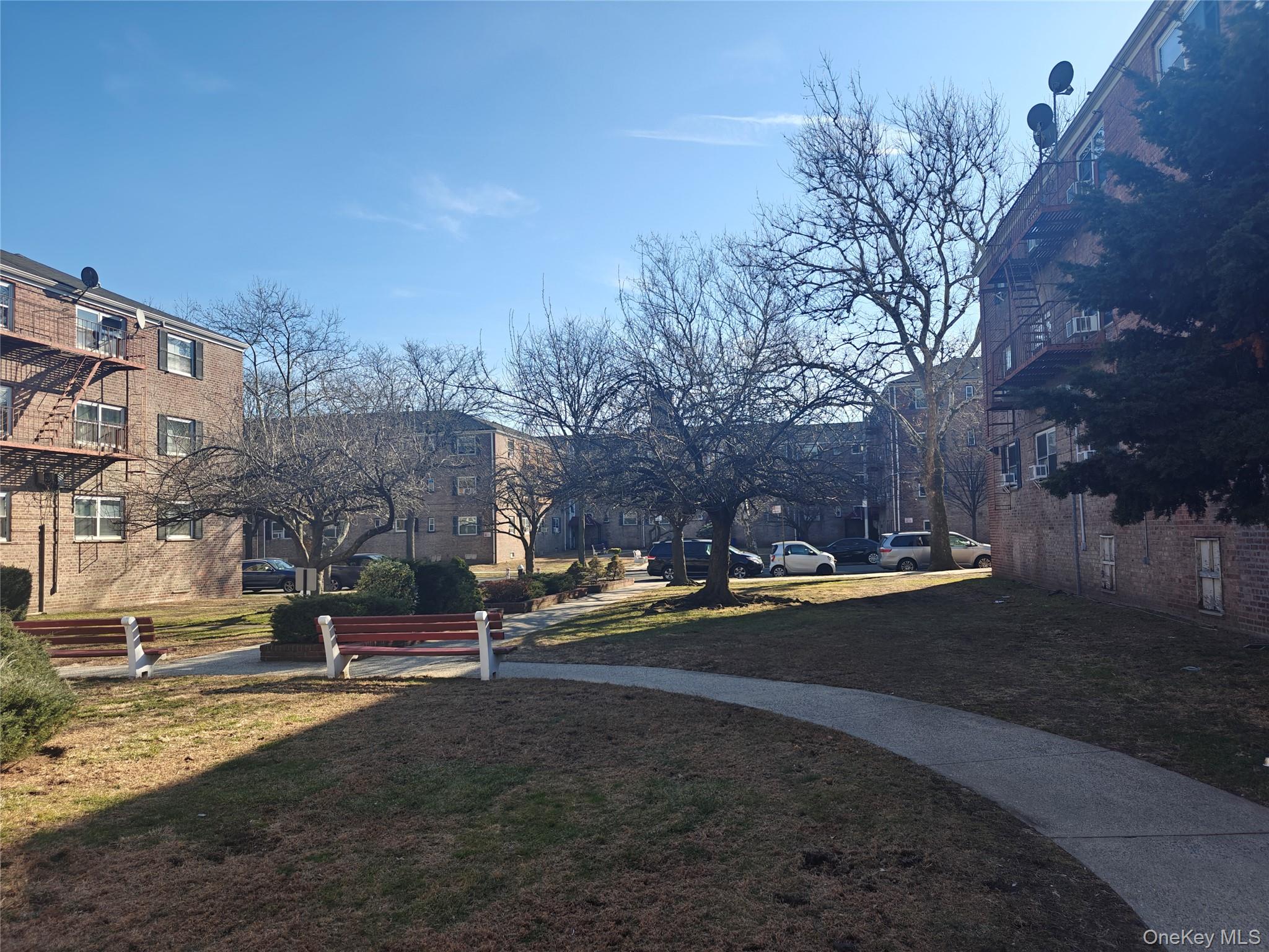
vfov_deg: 58.9
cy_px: 476
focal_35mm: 23
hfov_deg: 73.9
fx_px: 843
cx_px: 634
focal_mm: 6.06
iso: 50
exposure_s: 1/535
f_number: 1.6
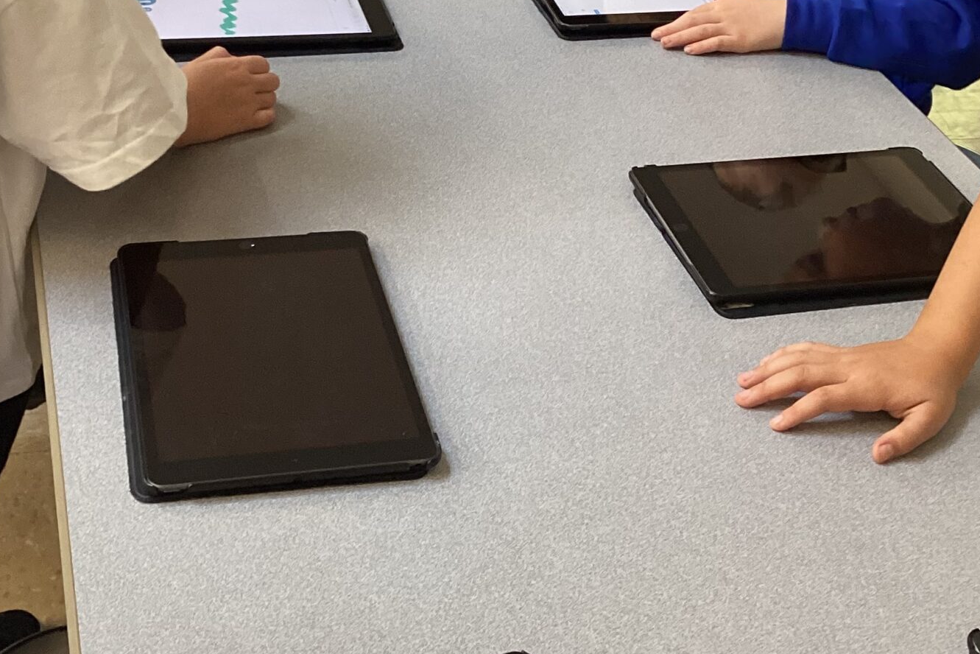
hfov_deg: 32.4
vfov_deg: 21.6
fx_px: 1688
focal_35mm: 62
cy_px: 123
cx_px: 442
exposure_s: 1/50
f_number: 2.4
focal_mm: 3.3
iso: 160
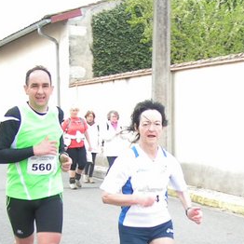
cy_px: 202
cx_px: 168
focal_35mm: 82
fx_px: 654
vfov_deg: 20.8
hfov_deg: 21.0
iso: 50
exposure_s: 1/125
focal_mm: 5.8
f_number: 2.8
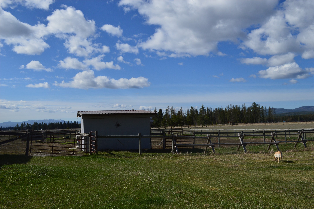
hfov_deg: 57.3
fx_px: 288
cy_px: 104
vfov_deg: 39.9
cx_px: 157
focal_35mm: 33
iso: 320
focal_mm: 22
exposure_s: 1/500
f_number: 11
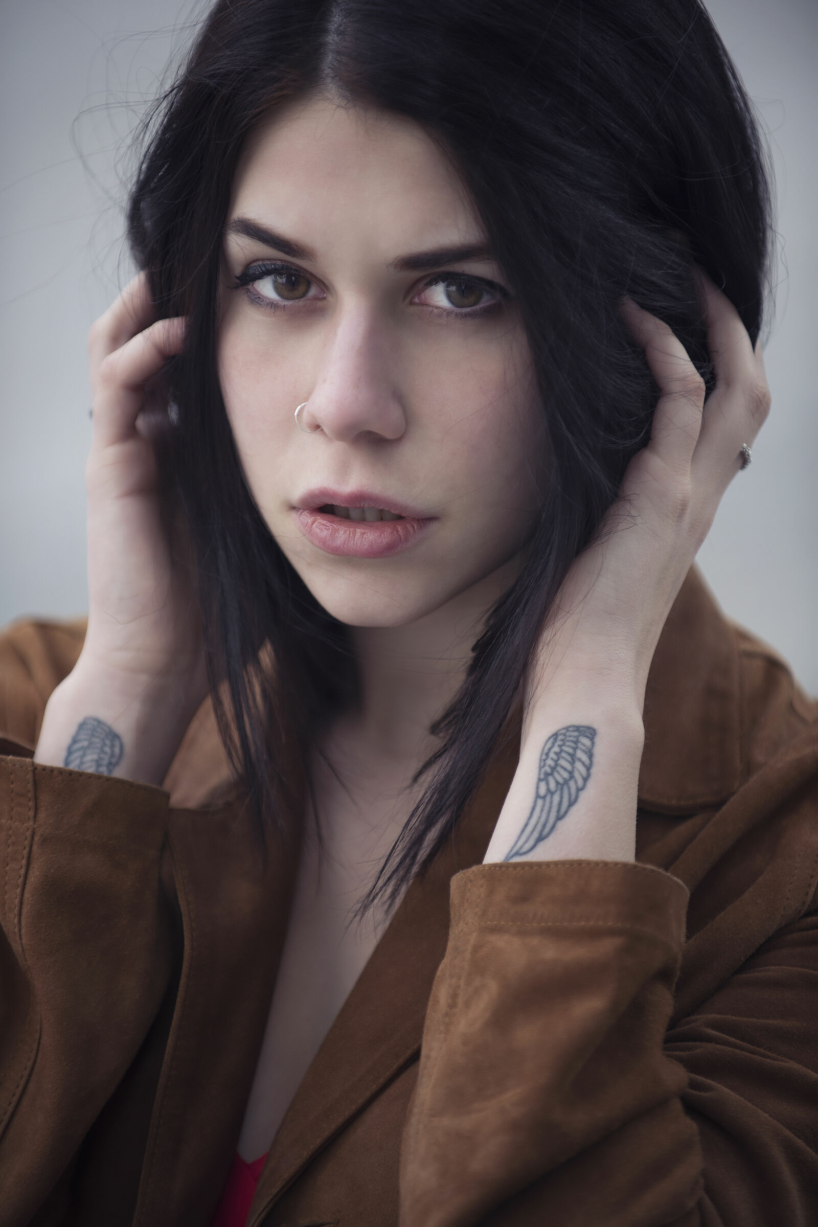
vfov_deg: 10.3
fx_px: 6816
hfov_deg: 6.9
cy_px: 614
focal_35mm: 200
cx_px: 409
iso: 100
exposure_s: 1/400
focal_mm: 200
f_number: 2.8
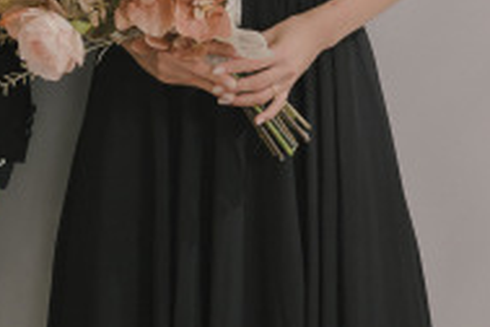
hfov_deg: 5.7
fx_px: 4900
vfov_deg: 3.8
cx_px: 233
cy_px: -335
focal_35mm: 360
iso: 250
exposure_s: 1/125
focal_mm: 85
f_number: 2
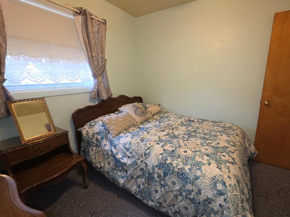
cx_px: 162
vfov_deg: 81.8
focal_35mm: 15
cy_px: 108
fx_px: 126
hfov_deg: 97.7
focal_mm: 2.2
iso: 200
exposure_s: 1/60
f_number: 1.9
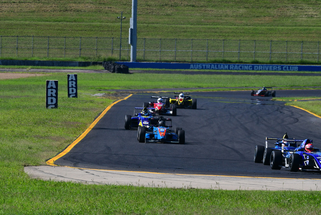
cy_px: 108
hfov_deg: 4.3
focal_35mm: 480
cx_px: 160
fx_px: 4281
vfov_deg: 2.9
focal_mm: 320
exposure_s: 1/640
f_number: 13
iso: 500
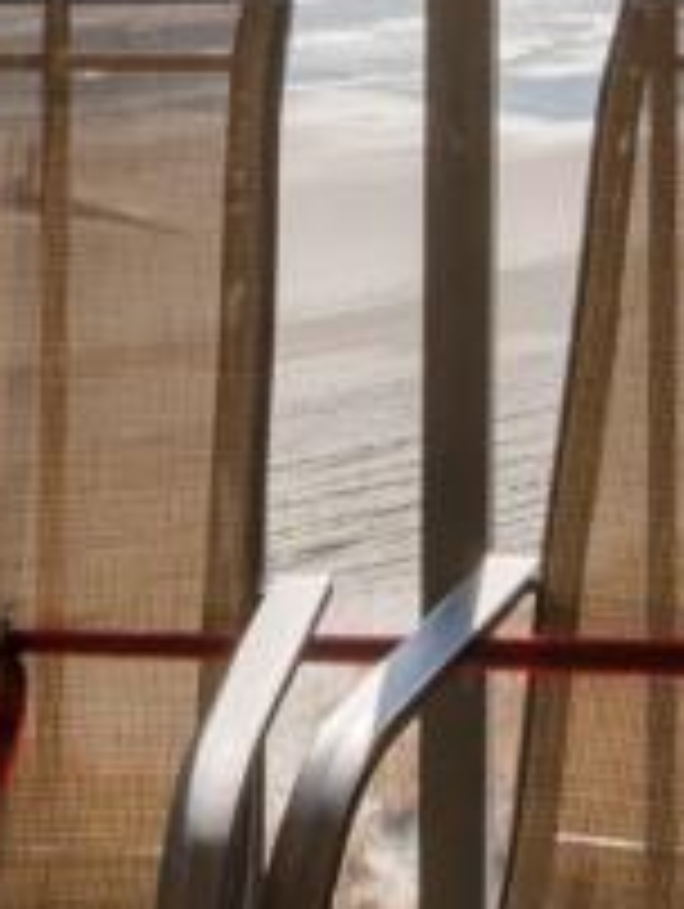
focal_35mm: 131
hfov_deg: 11.2
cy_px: -576
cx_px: 706
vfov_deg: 13.8
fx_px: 3444
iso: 100
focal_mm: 11.5
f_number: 11
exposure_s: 1/500
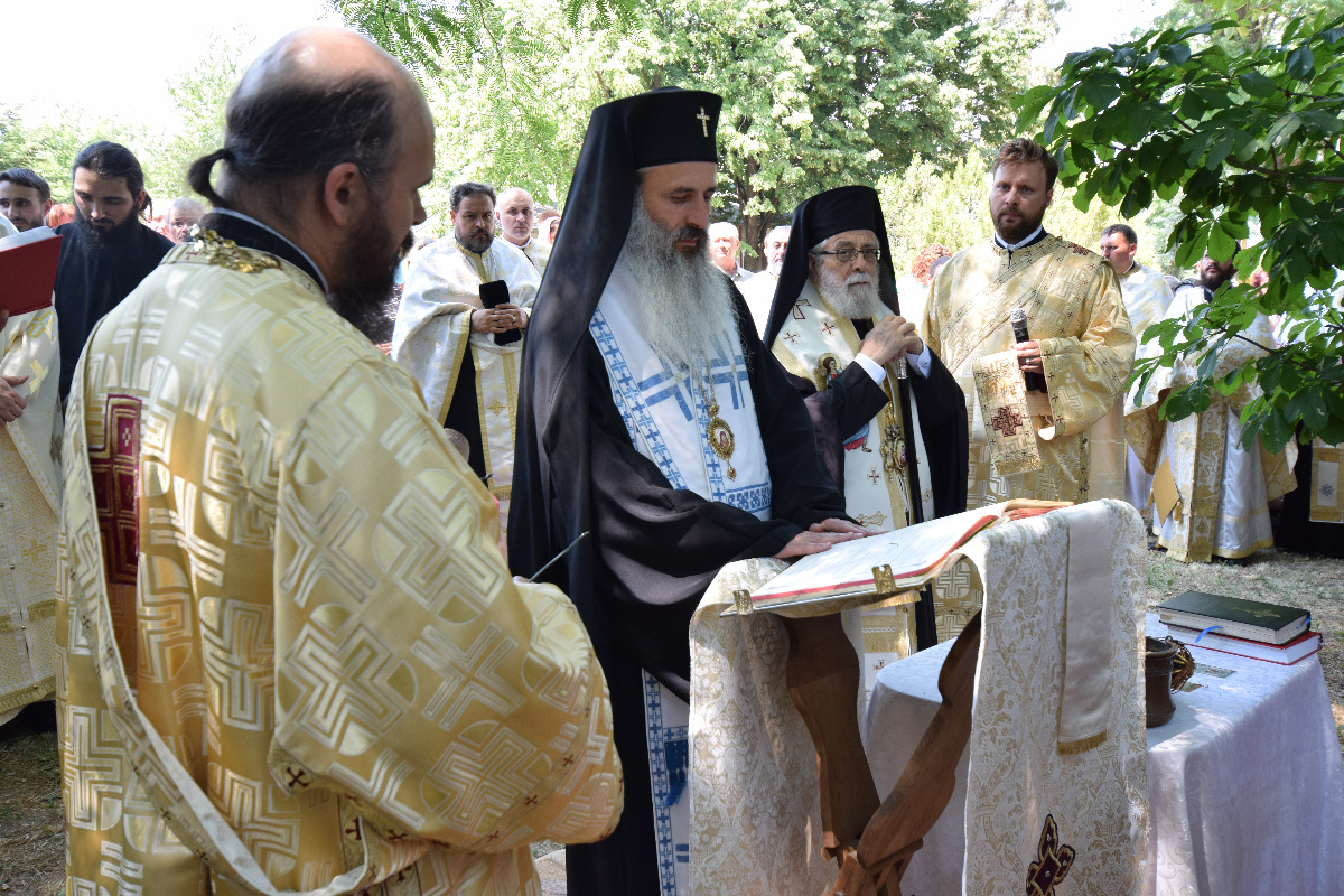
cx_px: 672
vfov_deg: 43.6
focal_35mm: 30
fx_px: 1120
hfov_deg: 61.9
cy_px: 448
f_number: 5.6
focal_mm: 20
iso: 400
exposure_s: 1/100
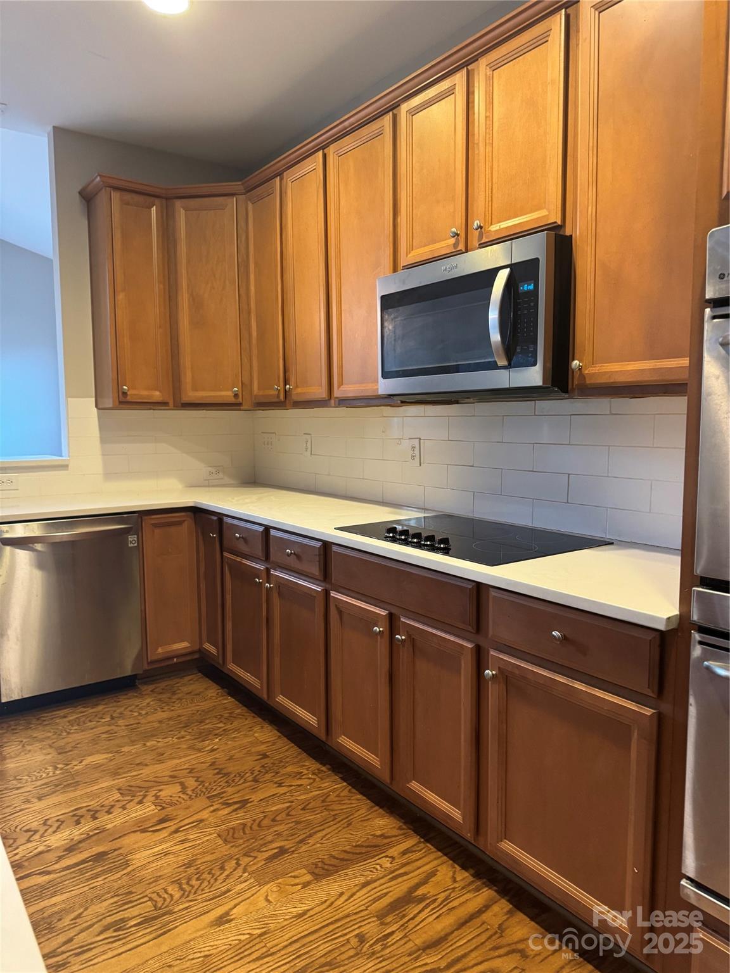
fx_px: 675
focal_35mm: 24
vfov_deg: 71.6
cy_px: 486
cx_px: 365
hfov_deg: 56.8
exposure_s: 1/60
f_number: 1.78
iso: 500
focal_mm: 6.76
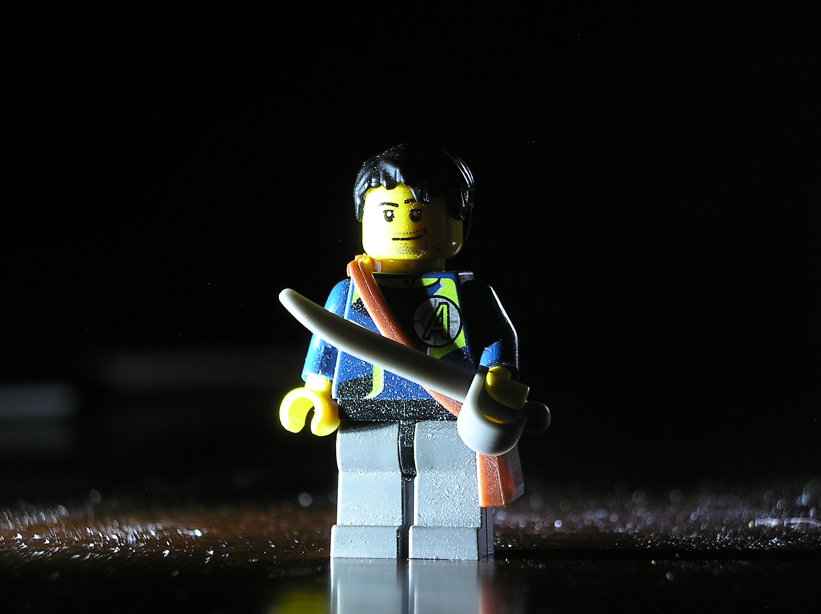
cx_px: 410
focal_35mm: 114
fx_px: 2702
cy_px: 307
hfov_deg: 17.3
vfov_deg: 13.0
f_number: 4
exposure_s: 1
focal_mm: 23.8
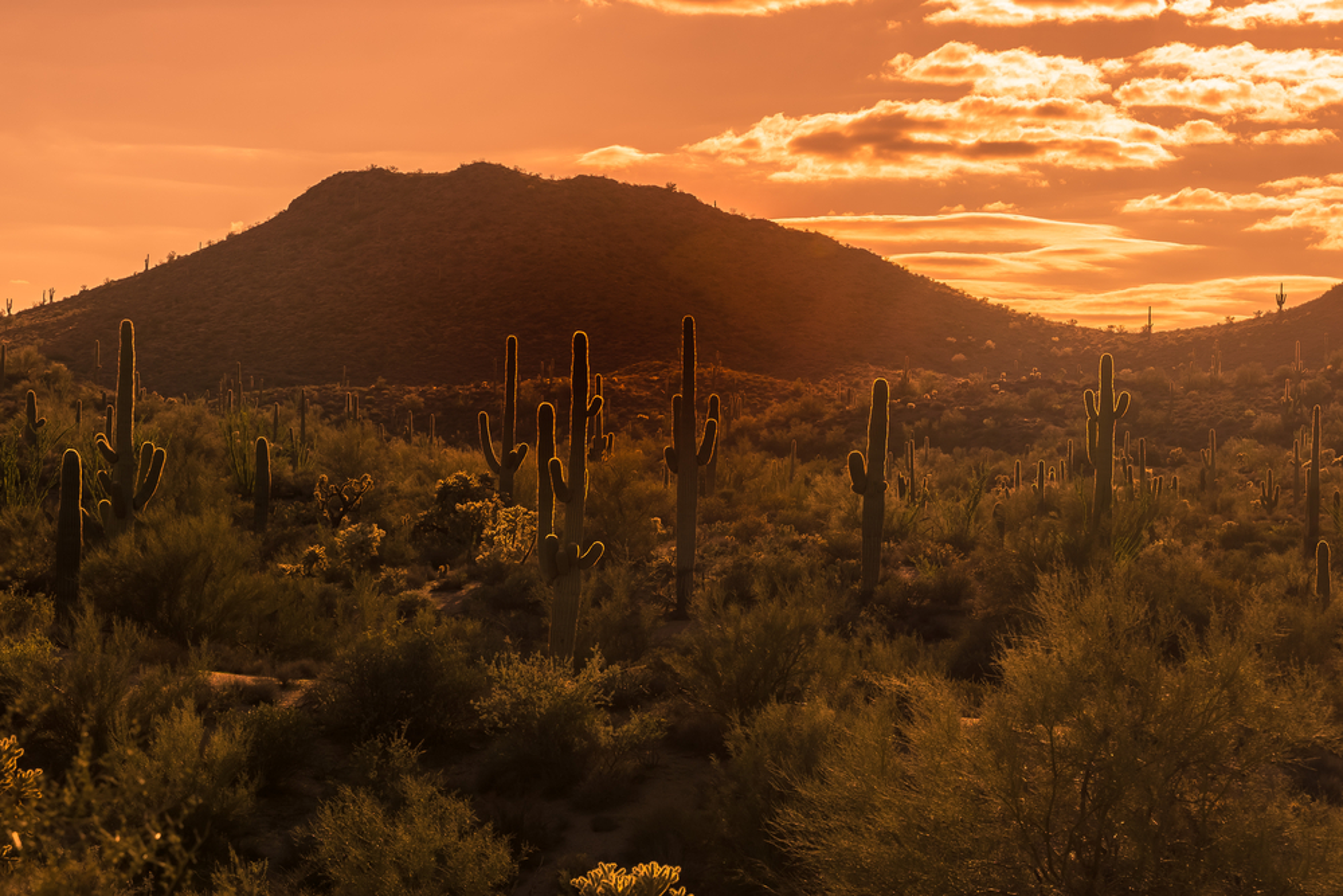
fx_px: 3917
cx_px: 672
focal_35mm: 105
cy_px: 448
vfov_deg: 13.0
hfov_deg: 19.5
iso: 200
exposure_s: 1/1000
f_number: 7.1
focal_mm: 70
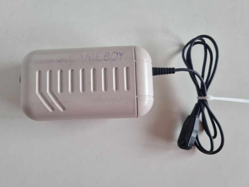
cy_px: 94
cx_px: 124
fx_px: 187
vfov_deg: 53.1
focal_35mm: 26
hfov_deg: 67.3
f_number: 1.8
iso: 125
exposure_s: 1/100
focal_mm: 5.4
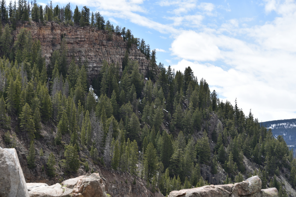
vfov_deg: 14.0
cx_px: 148
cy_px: 98
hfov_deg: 20.8
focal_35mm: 98
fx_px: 806
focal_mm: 98
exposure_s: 1/250
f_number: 8
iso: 100
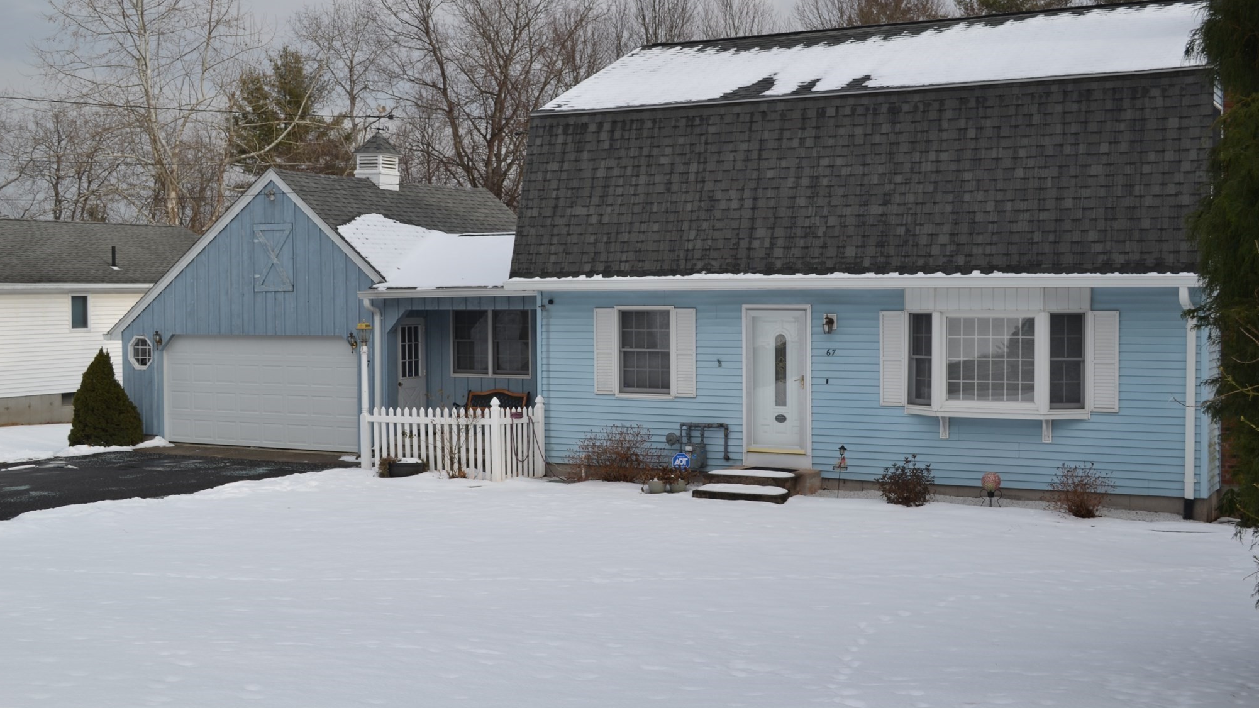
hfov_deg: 45.5
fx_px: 1502
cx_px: 638
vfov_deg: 26.5
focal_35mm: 45
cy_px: 337
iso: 100
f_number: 6.3
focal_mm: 28
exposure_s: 1/160
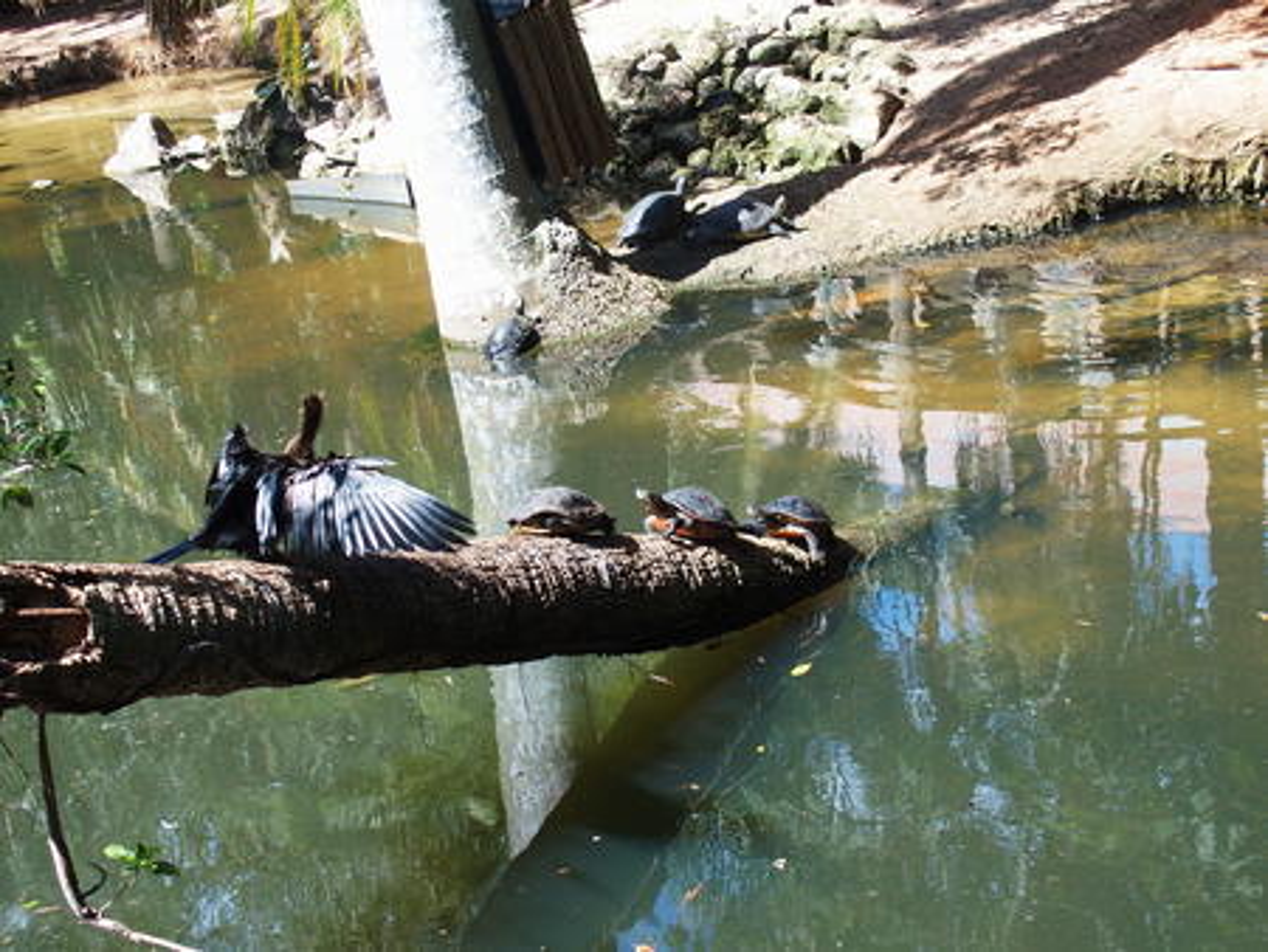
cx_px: 634
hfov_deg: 33.8
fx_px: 2089
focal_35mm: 57
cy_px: 476
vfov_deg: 25.7
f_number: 3.5
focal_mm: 12
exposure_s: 1/250
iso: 100
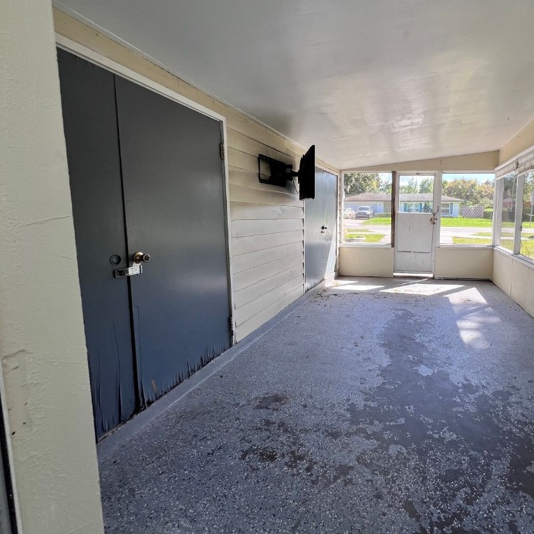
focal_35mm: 17
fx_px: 297
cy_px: 245
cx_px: 365
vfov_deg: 83.8
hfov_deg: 80.6
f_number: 1.8
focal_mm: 1.57
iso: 32
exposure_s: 1/191
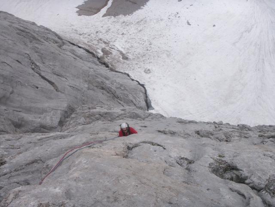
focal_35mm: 37
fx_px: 294
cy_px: 104
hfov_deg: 50.1
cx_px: 138
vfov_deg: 38.7
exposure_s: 1/250
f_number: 7.1
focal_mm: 7.7
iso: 50
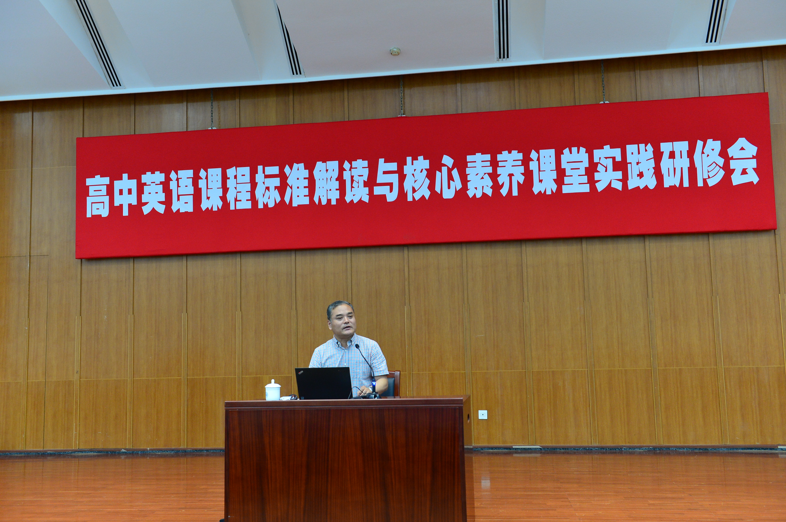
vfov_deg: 36.8
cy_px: 261
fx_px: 785
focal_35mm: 36
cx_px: 393
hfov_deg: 53.2
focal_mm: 36
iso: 1600
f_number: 4.5
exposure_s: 1/60
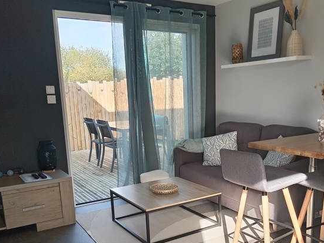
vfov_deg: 39.1
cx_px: 189
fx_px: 337
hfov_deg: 51.1
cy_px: 166
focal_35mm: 36
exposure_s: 1/100
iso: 194
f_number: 1.8
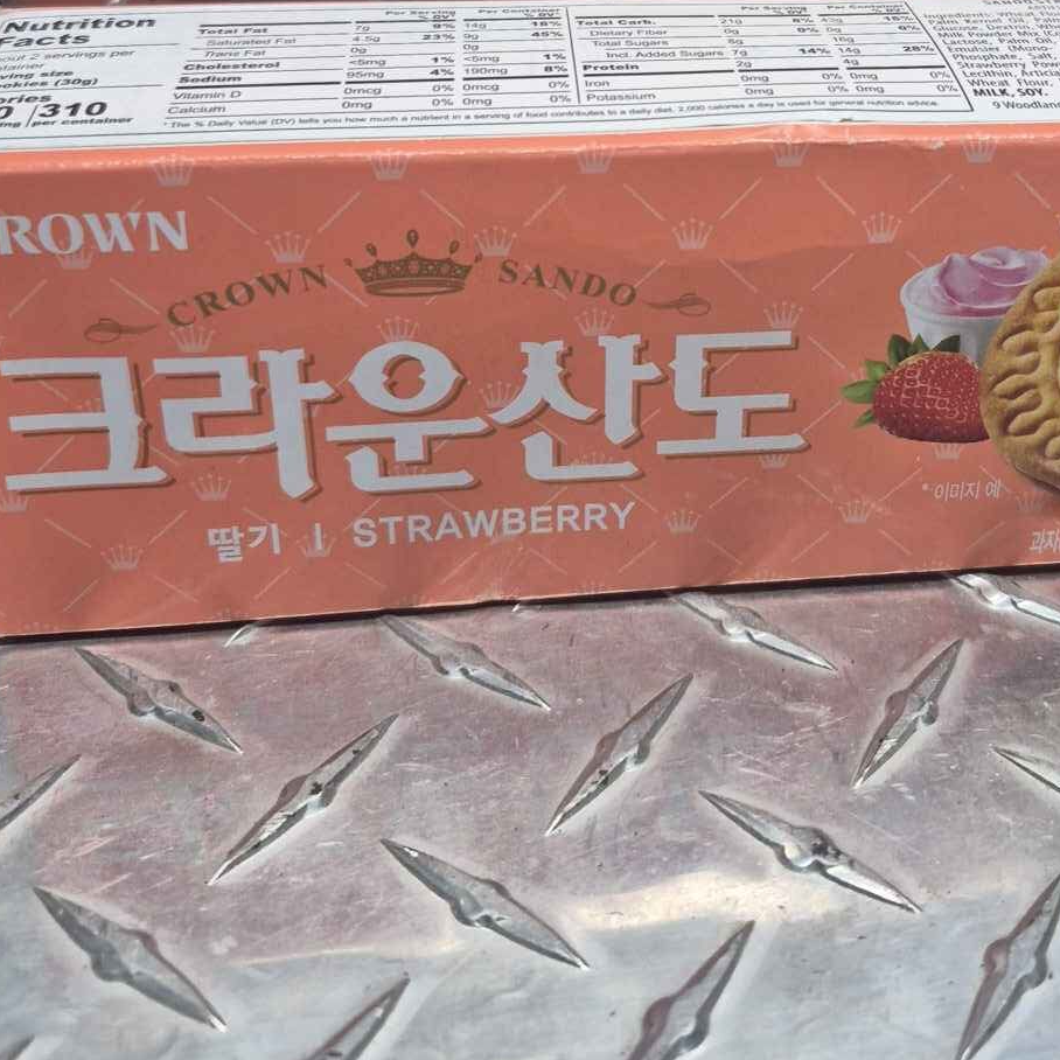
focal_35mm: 43
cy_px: 137
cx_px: 717
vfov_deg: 37.0
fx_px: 1490
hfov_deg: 38.7
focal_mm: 5.4
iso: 80
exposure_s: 1/120
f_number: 1.8
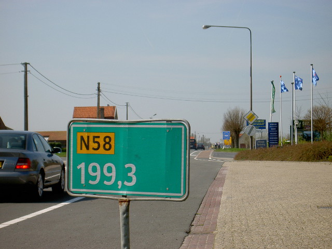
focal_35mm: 102
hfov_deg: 19.3
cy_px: 124
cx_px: 166
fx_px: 978
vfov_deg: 14.5
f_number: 4.9
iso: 50
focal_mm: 16.8
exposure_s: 1/500
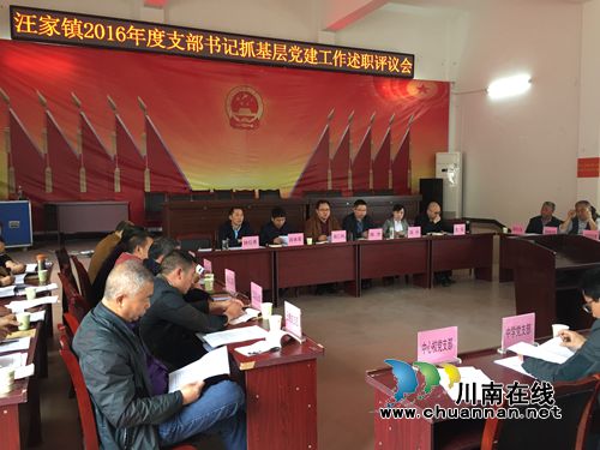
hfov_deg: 61.7
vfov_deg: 48.2
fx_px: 503
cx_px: 300
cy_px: 225
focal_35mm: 29
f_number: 2.2
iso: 125
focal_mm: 4.15
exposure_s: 1/33
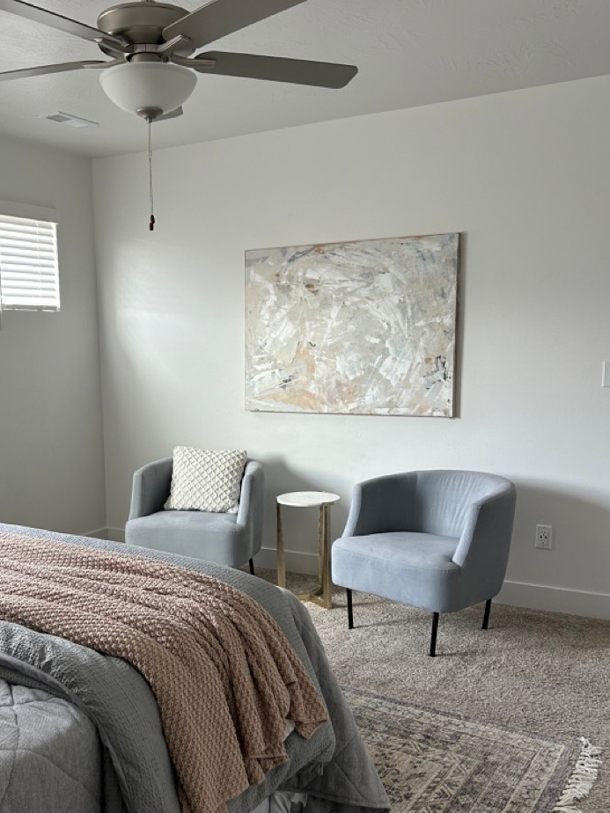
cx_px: 208
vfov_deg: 51.1
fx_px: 846
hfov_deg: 39.2
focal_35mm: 36
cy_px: 483
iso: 100
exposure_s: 1/121
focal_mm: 5.7
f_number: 1.5
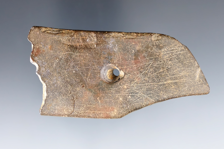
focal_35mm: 52
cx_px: 112
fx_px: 320
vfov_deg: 26.2
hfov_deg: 38.5
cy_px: 74
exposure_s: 1/125
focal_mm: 51.5
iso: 1000
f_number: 7.1
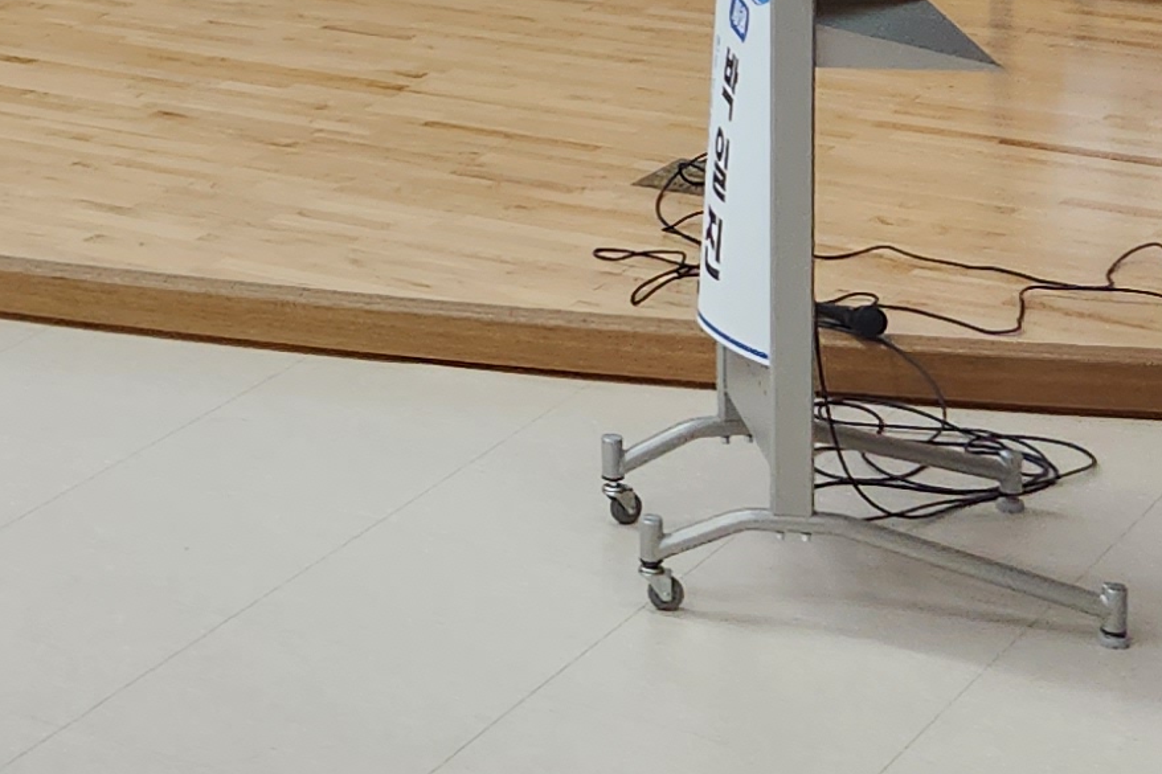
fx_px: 3517
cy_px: -245
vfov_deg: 12.2
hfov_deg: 17.5
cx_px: -372
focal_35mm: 109
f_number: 1.8
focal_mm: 5.4
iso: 200
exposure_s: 1/120
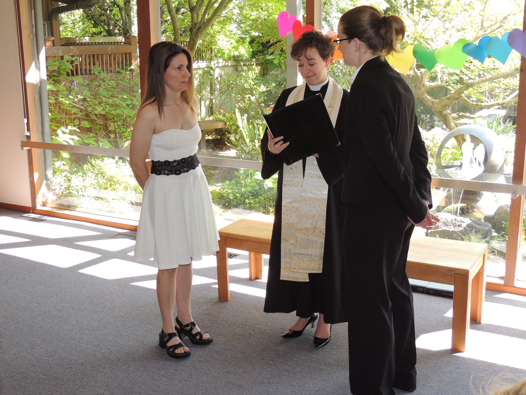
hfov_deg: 43.9
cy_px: 198
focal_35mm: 43
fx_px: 653
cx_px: 263
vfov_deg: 33.6
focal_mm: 7.6
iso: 160
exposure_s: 1/50
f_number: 3.4
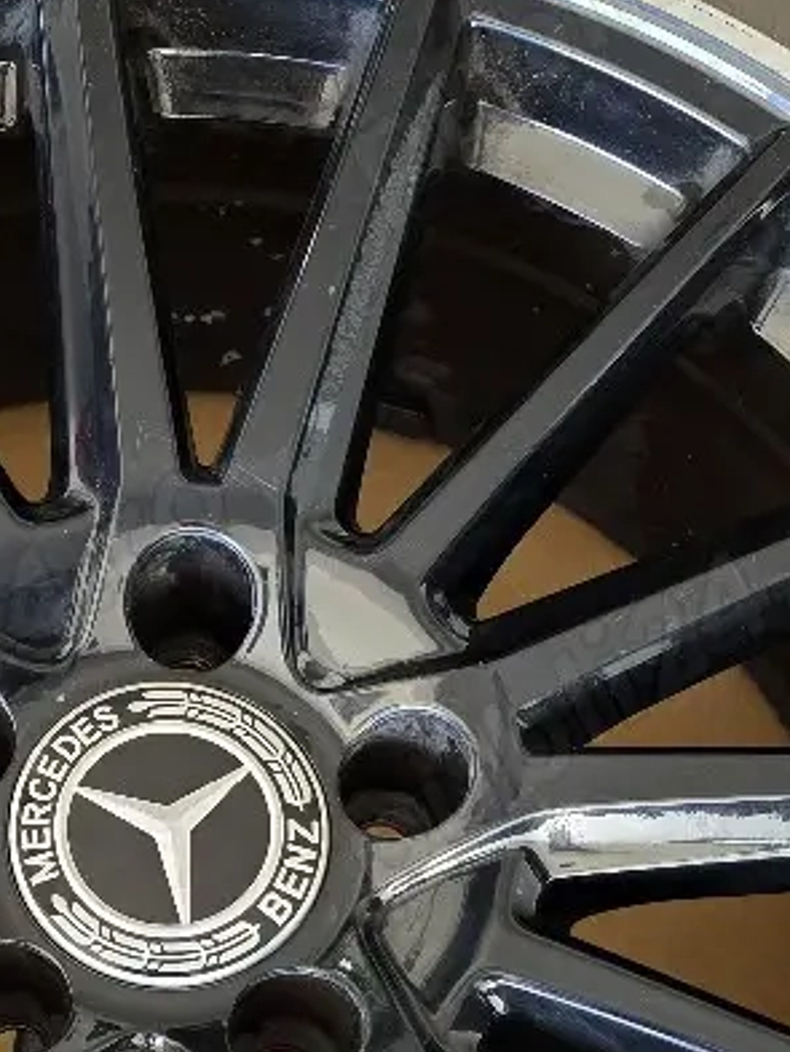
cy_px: 783
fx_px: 2372
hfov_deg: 18.7
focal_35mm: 78
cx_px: 115
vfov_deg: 24.7
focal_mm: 6.25
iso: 320
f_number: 1.7
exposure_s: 1/101
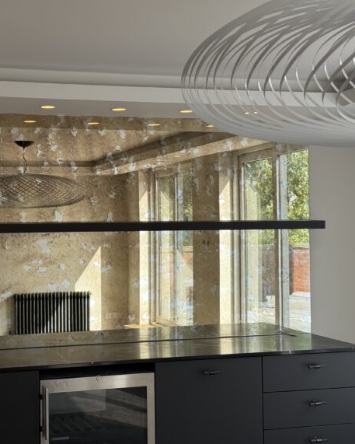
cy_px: 222
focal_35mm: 63
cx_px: 146
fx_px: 827
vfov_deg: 30.0
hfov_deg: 24.2
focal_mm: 6.76
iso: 64
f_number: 1.78
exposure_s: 1/939
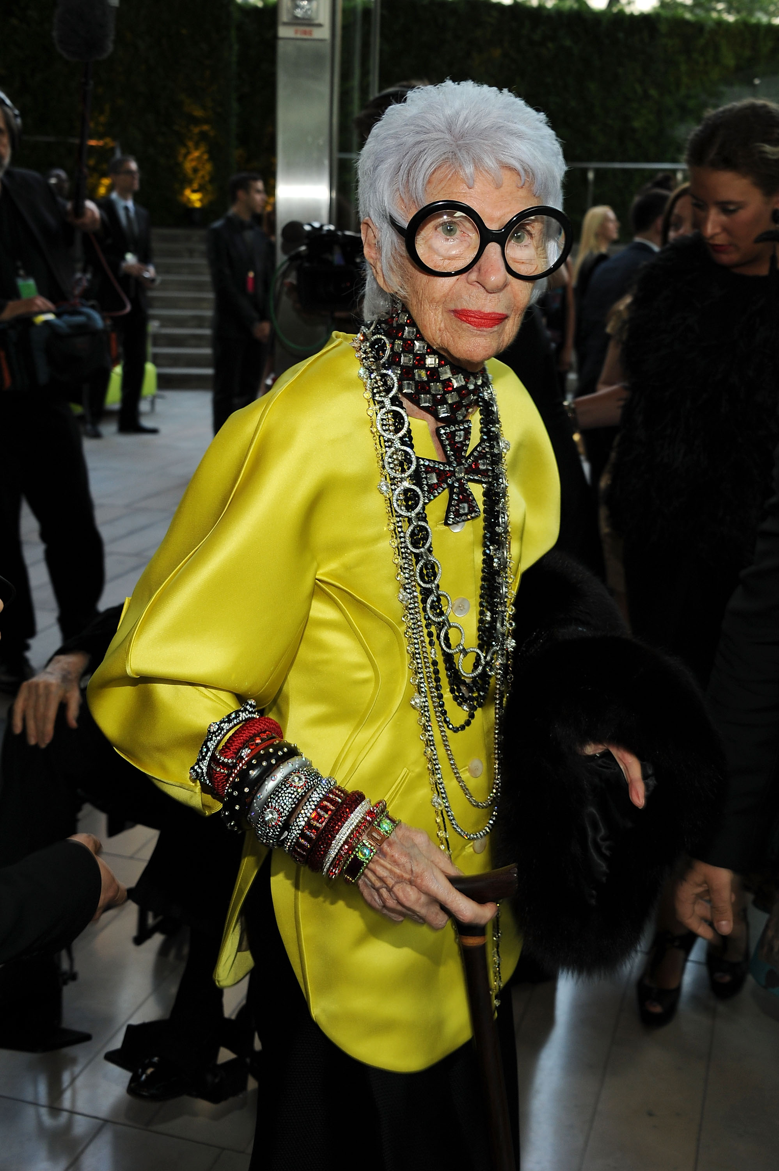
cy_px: 586
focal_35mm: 38
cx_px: 390
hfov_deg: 35.0
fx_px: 1235
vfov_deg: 50.7
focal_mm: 38
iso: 500
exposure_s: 1/60
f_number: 6.3
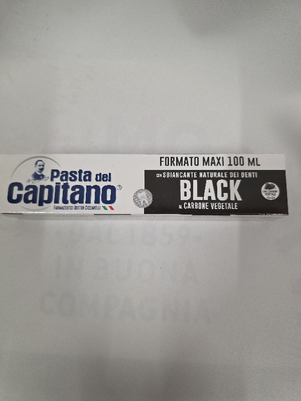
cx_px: 150
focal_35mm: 23
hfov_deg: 58.9
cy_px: 200
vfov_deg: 73.9
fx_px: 267
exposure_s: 1/101
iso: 320
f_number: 1.7
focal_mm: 6.3
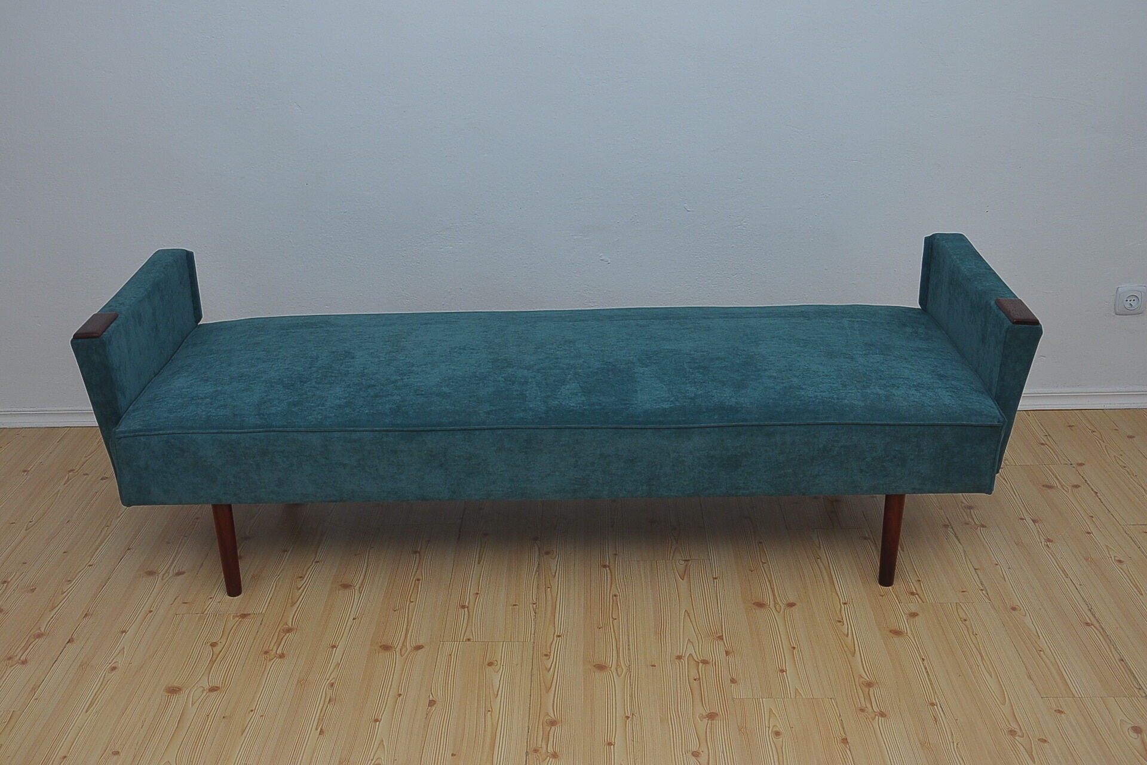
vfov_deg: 35.5
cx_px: 574
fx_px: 1195
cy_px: 382
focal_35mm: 38
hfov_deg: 51.3
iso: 250
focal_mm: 25
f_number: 5.6
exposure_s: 1/200
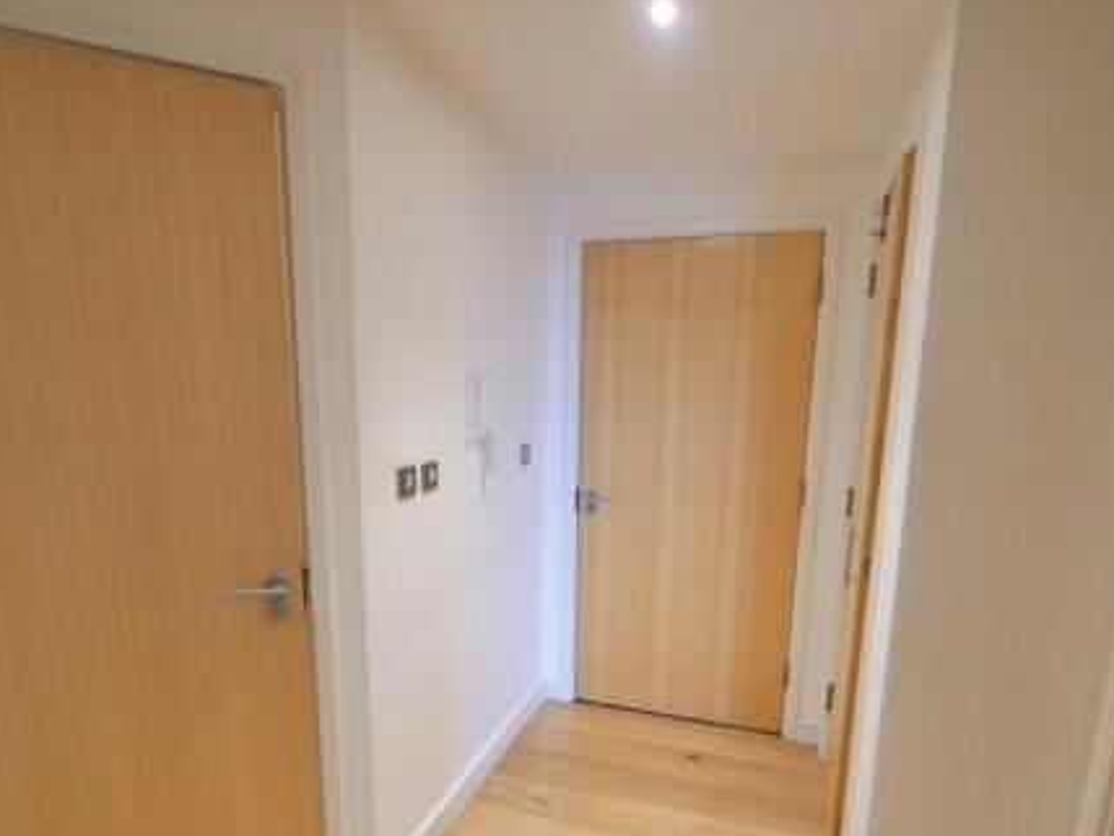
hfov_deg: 84.6
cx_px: 576
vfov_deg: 67.8
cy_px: 513
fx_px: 612
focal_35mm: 19
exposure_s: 1/60
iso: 1600
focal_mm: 7
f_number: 4
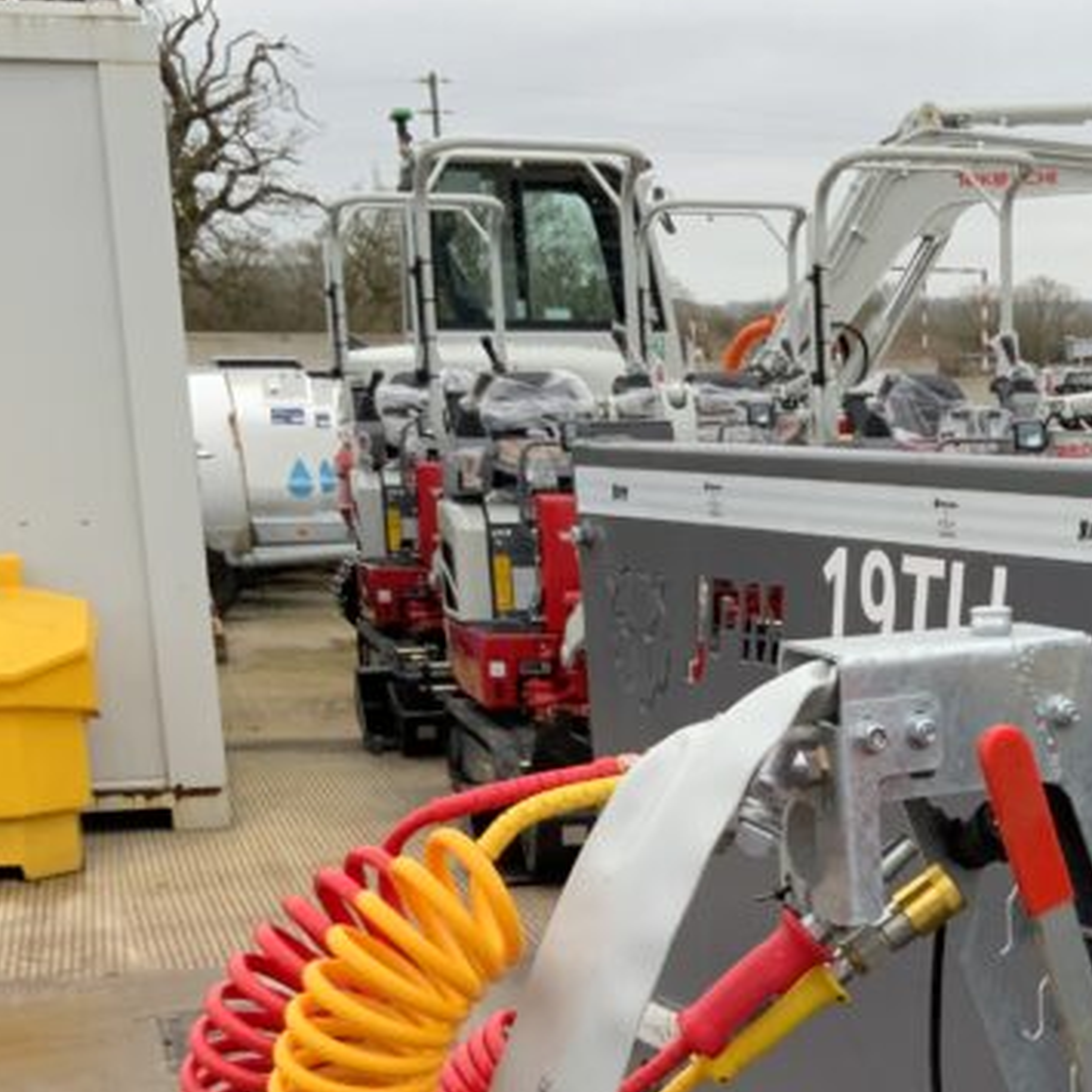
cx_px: 1157
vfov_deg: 22.5
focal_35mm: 74
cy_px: 1092
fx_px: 2641
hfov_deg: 22.2
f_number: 1.8
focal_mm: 3
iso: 20
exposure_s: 1/122
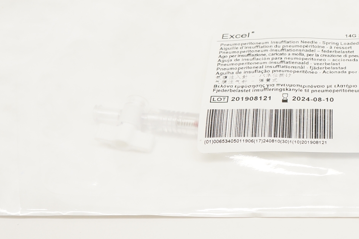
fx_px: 900
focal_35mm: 90
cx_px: 376
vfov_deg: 15.1
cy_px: 87
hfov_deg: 21.6
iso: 400
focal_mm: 23
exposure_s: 1/60
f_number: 6.3
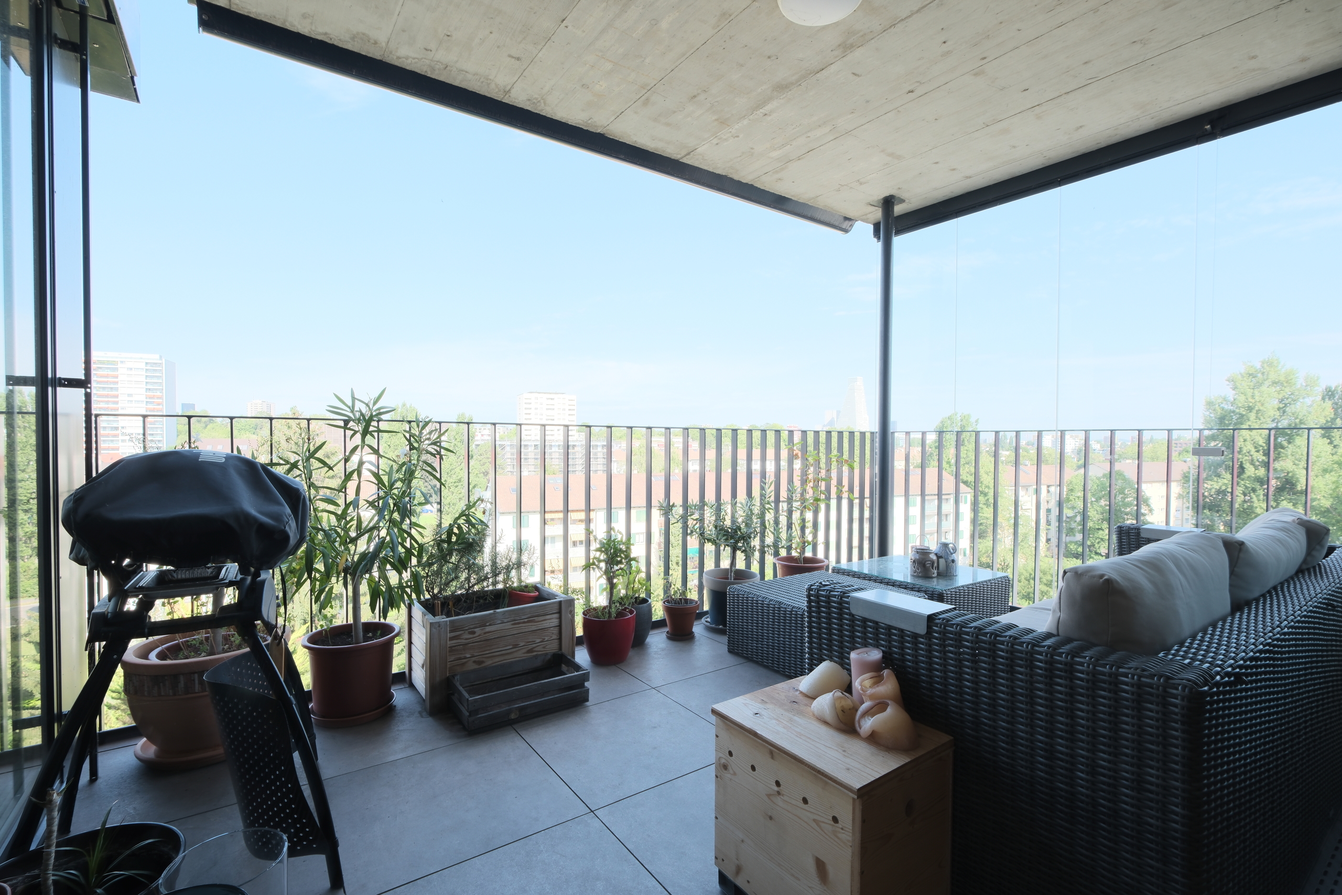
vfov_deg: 77.3
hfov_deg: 100.4
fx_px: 559
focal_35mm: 15
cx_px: 671
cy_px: 448
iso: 125
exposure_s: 1/26
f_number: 6.4
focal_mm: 10
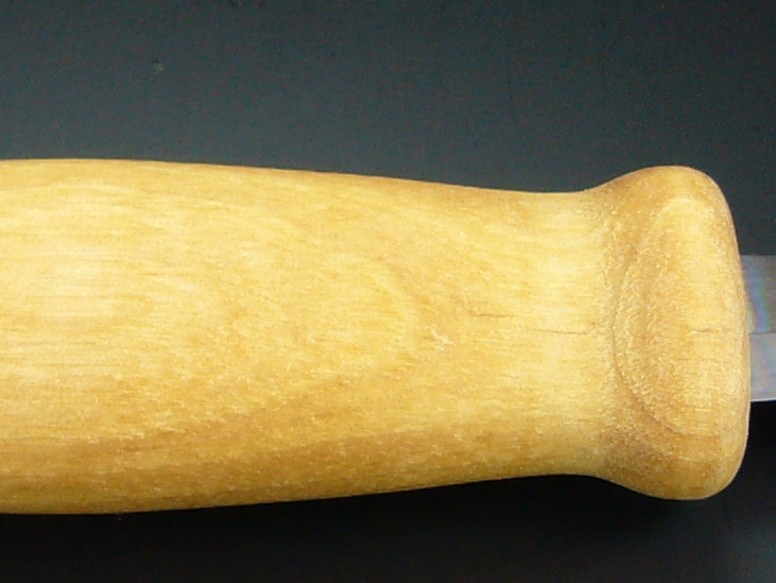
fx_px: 2512
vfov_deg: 13.2
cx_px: 356
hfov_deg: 17.6
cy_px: 323
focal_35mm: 112
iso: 80
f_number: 2.8
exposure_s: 1/40
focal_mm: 4.7
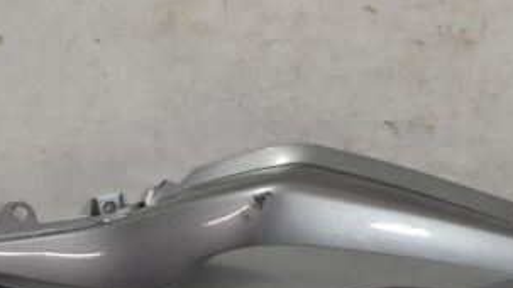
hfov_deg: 26.2
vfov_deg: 14.8
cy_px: 242
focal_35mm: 81
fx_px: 1101
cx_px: 310
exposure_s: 1/125
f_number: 4.2
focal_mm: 26
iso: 1600
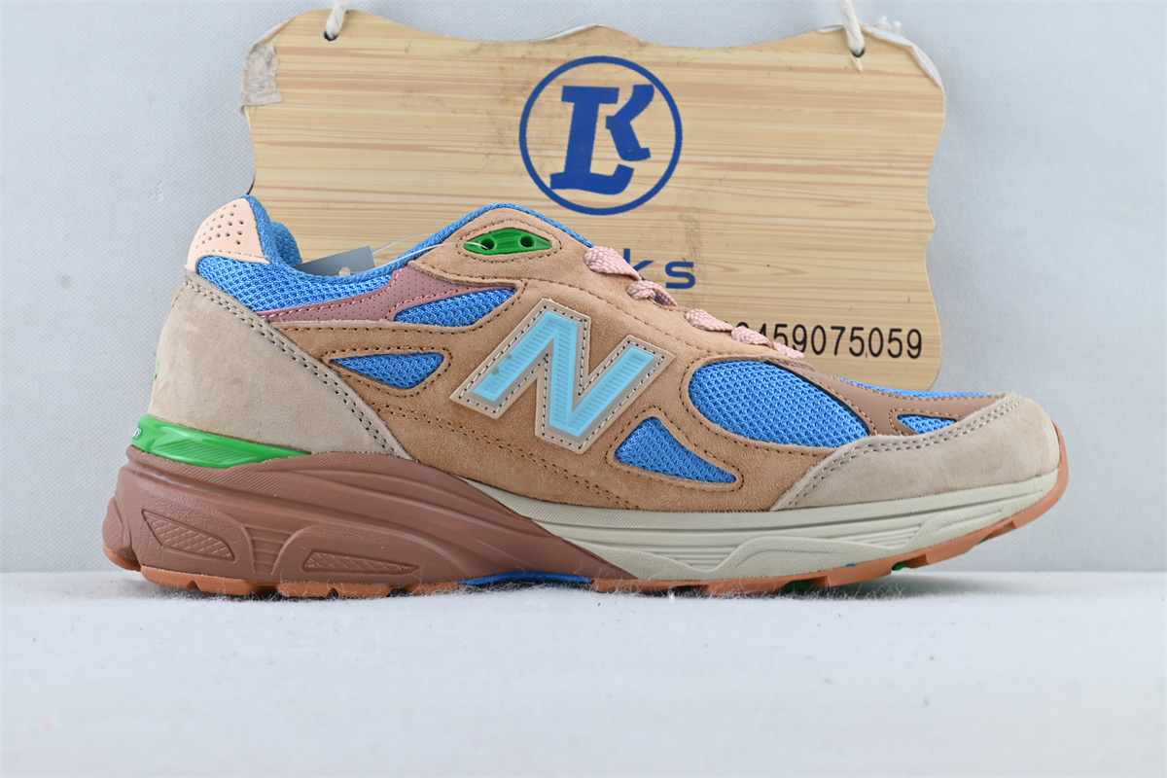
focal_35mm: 46
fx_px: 1483
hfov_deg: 43.0
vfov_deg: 29.4
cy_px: 389
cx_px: 584
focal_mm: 30.5
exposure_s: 1/15
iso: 100
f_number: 10
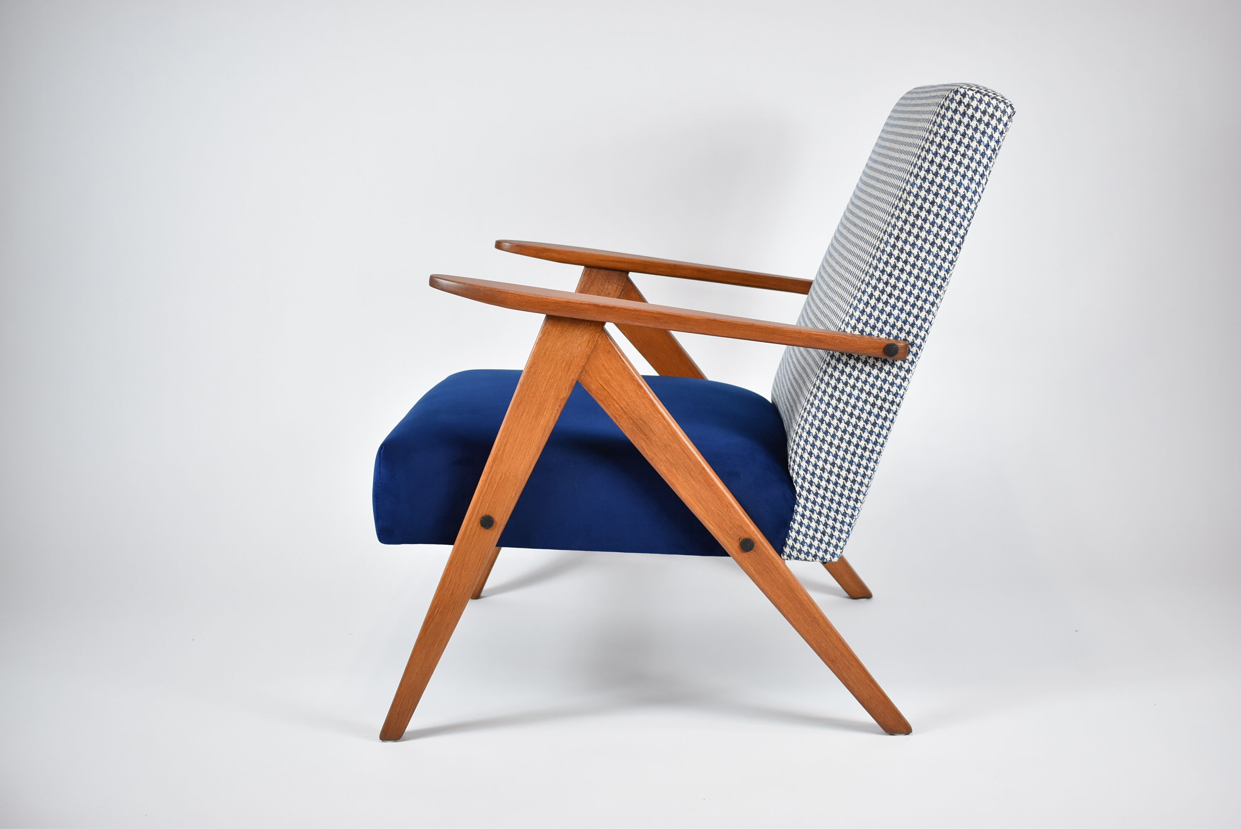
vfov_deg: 30.9
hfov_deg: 44.9
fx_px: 1501
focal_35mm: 44
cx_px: 620
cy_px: 414
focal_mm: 29
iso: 800
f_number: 4.2
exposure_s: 1/125
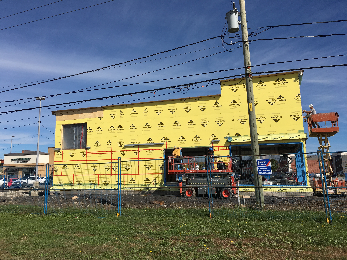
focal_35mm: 29
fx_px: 291
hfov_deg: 61.7
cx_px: 174
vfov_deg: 48.2
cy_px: 130
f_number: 2.2
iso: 25
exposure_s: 1/2564
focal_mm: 4.15
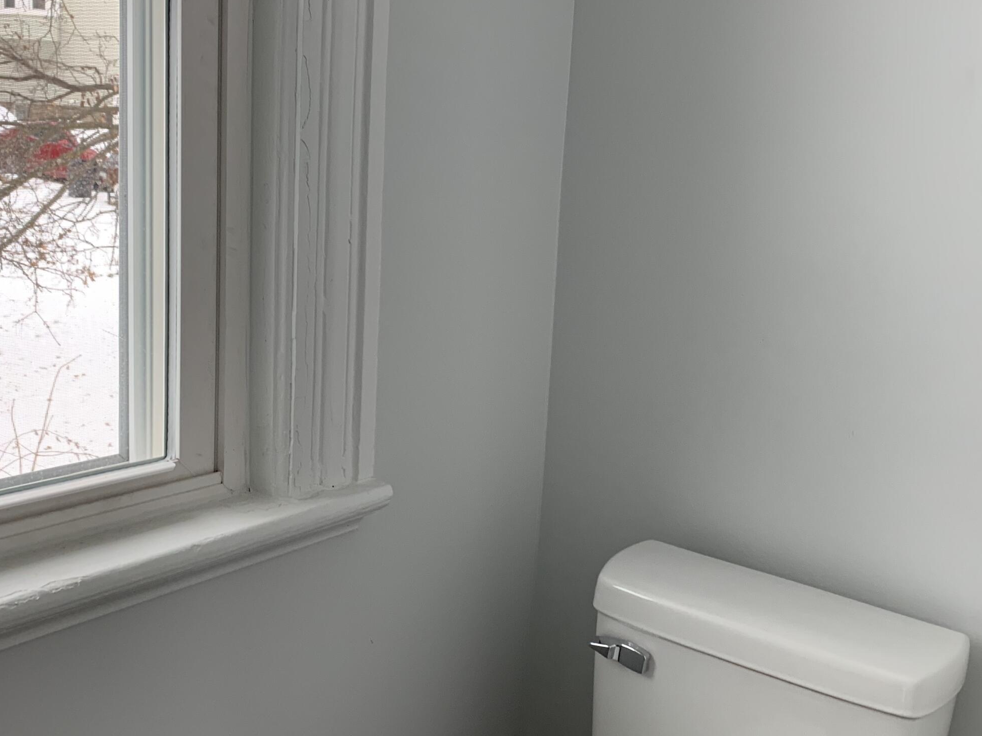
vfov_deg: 36.0
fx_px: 1135
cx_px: 569
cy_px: 392
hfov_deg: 46.6
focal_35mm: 40
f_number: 1.8
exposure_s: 1/121
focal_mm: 4.25
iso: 80
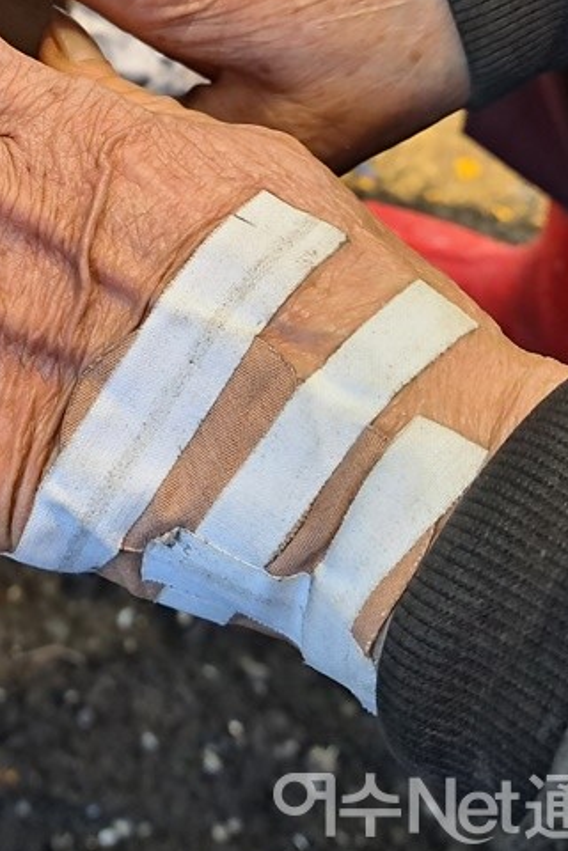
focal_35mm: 52
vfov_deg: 37.2
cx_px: -64
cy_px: 206
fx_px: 1231
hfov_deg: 24.2
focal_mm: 5.23
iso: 160
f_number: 1.8
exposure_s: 1/60
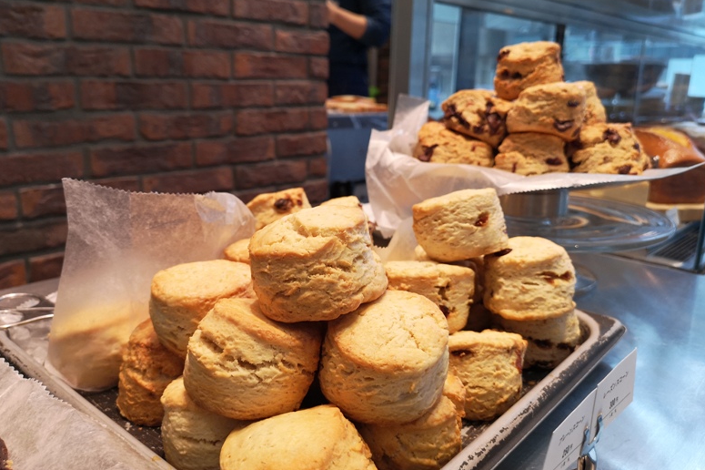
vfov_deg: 44.9
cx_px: 347
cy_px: 236
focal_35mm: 29
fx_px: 568
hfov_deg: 63.7
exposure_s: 1/120
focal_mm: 3.95
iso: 100
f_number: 1.8
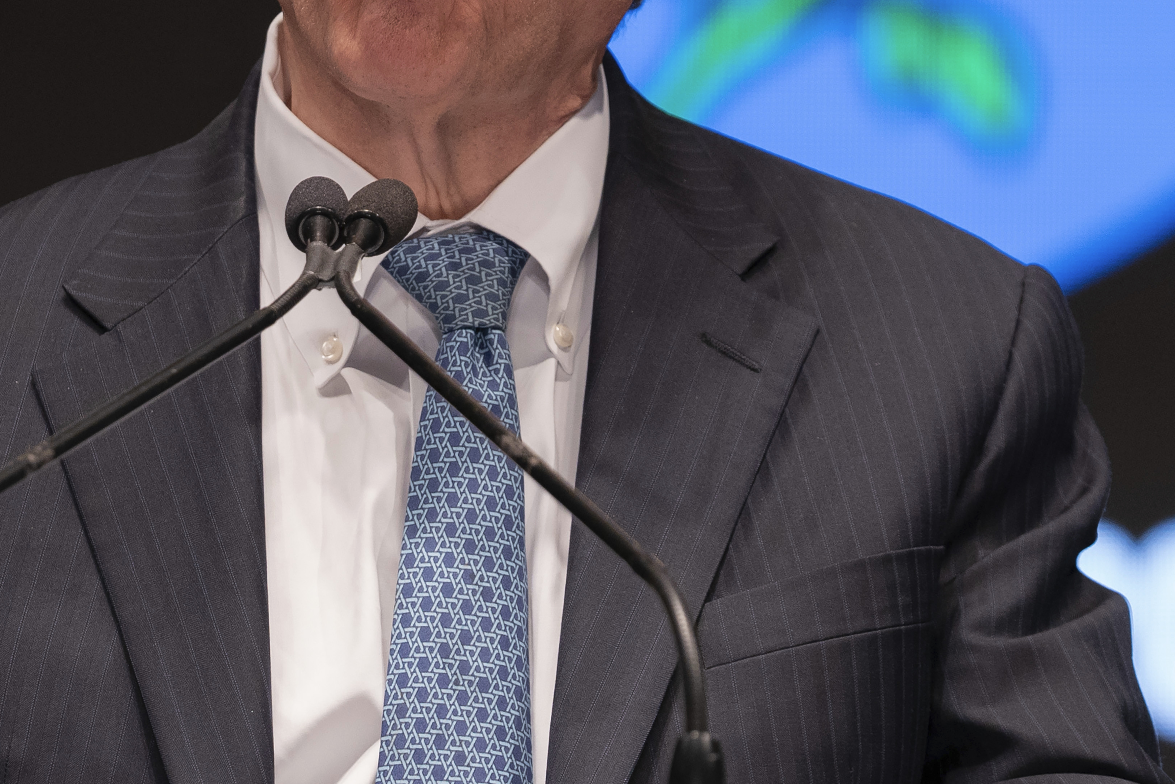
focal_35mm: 369
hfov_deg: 5.6
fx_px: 12045
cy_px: 89
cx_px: 585
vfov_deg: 3.7
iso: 1250
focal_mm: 200
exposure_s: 1/400
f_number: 4.5
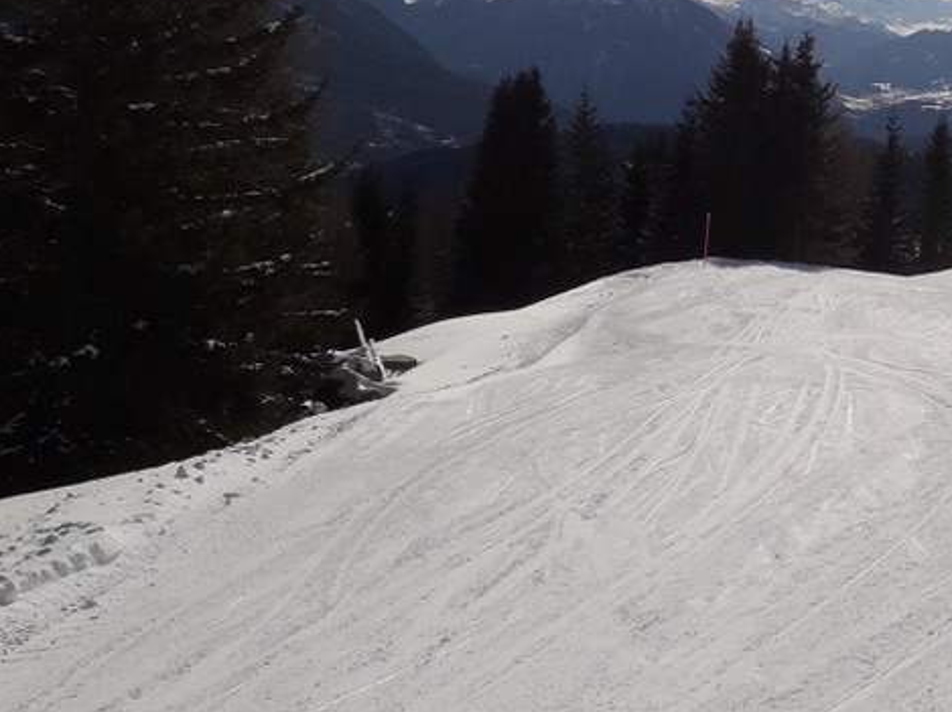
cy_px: 132
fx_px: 1621
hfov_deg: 29.9
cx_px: 1003
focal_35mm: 59
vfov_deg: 24.4
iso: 40
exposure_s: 1/6944
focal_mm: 3.6
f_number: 1.9
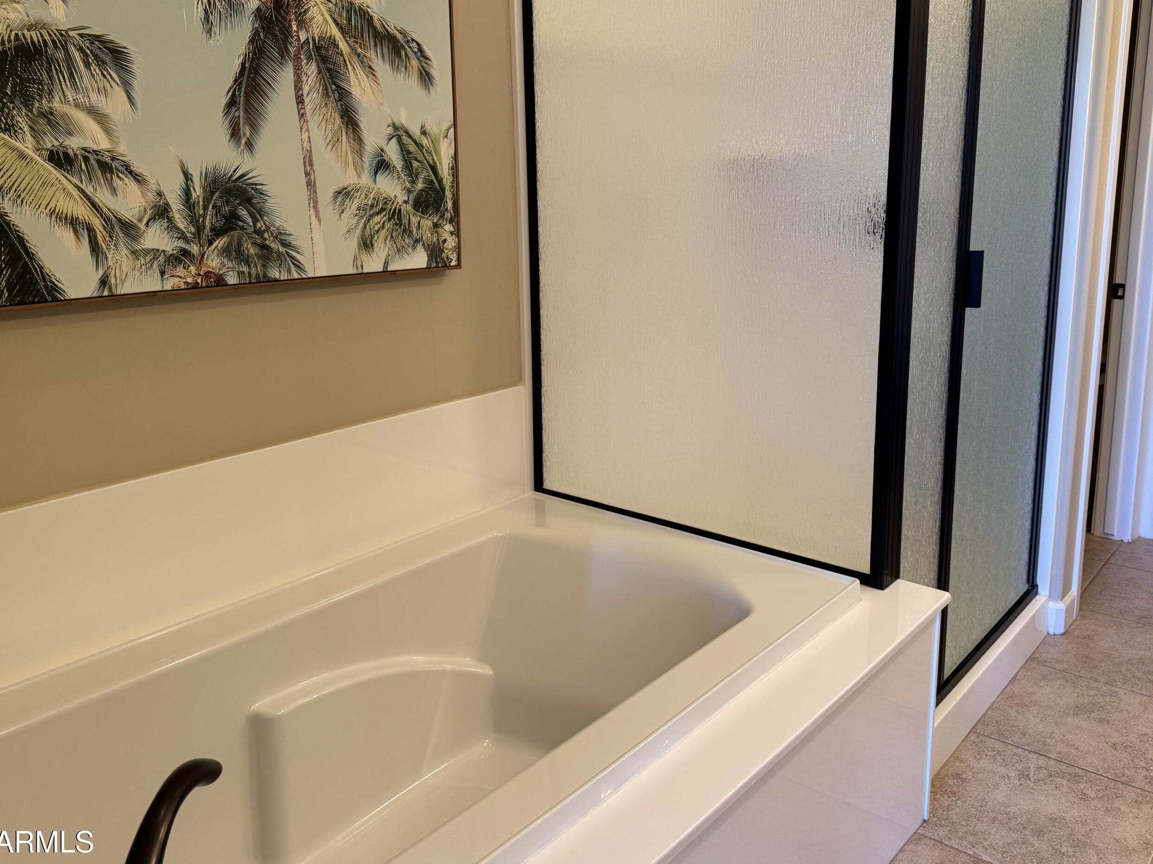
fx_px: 966
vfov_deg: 48.1
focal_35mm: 29
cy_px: 368
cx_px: 615
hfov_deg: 61.6
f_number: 1.78
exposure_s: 1/60
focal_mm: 6.76
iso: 160
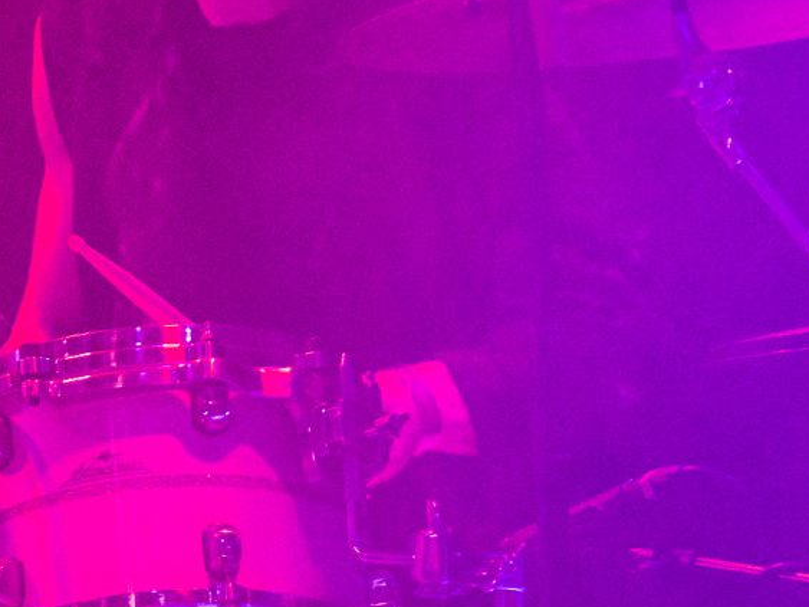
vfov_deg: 1.7
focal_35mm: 875
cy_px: 348
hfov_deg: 2.3
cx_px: -208
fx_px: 20445
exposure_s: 1/250
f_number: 4
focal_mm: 200
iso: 5000
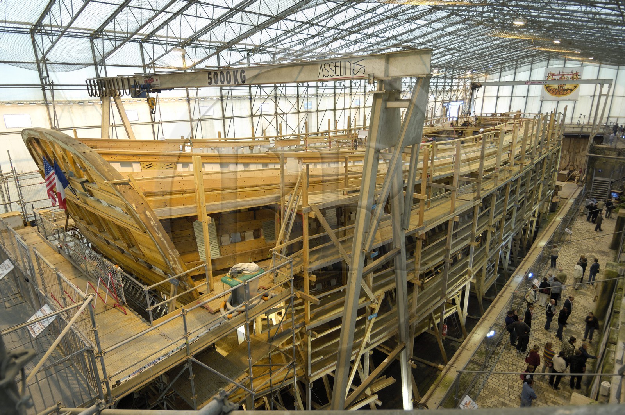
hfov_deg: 81.3
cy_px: 208
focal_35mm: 21
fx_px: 364
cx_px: 312
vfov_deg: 59.3
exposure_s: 1/8
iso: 100
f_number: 4.5
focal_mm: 14
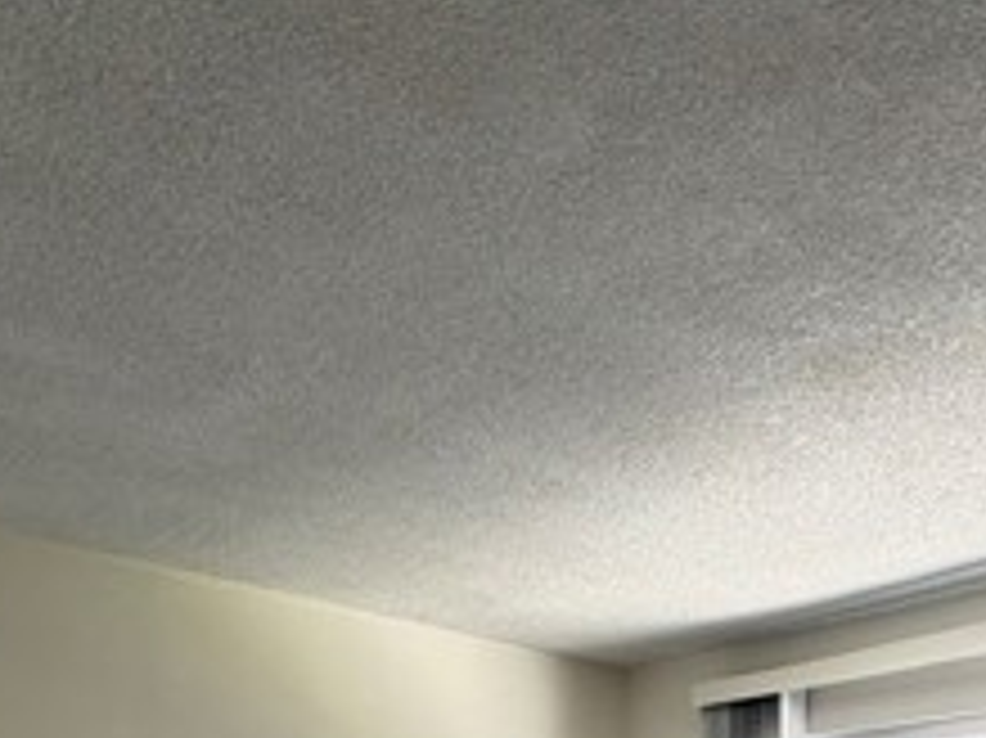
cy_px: 1022
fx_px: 1167
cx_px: 653
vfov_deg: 27.5
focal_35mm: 41
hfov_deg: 45.1
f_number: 2.2
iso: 320
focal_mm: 2.22
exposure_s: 1/86
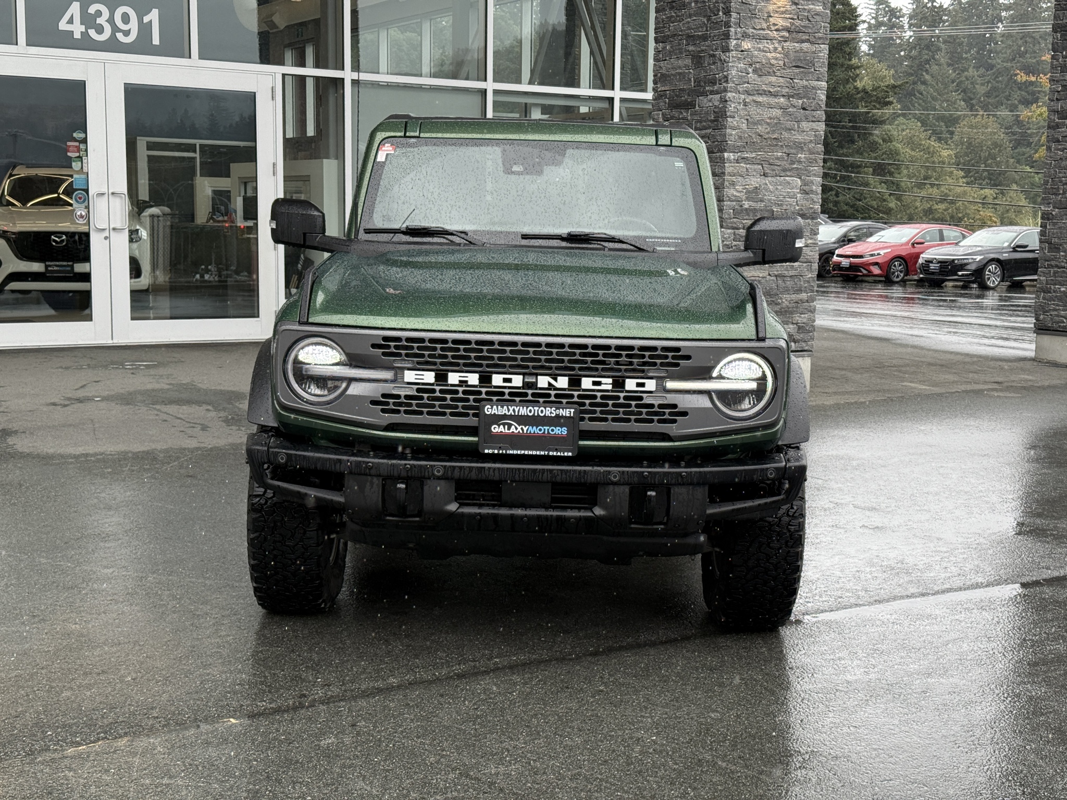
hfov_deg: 39.7
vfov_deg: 30.3
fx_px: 1480
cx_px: 534
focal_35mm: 48
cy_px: 400
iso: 64
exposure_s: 1/484
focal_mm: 6.76
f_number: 1.78
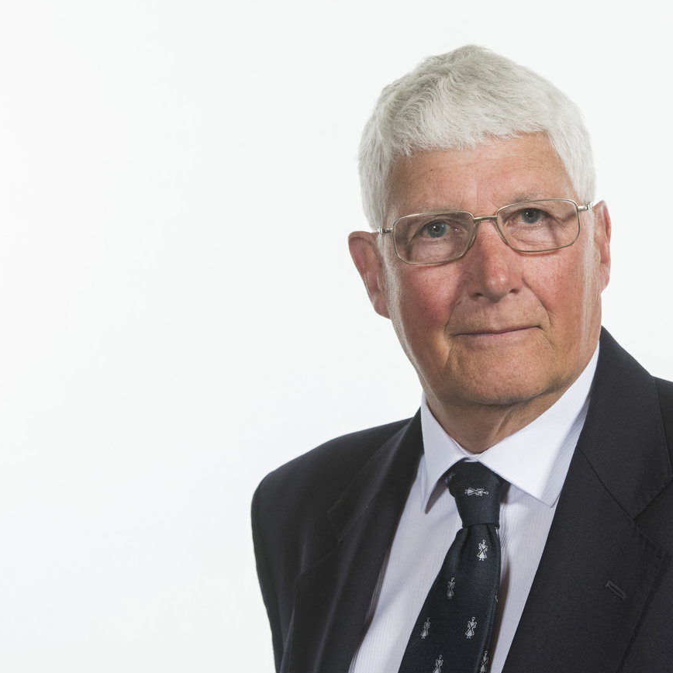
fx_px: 4135
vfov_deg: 9.3
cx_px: 412
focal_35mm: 188
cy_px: 323
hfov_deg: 9.3
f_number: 6.3
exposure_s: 1/200
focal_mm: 120
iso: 800
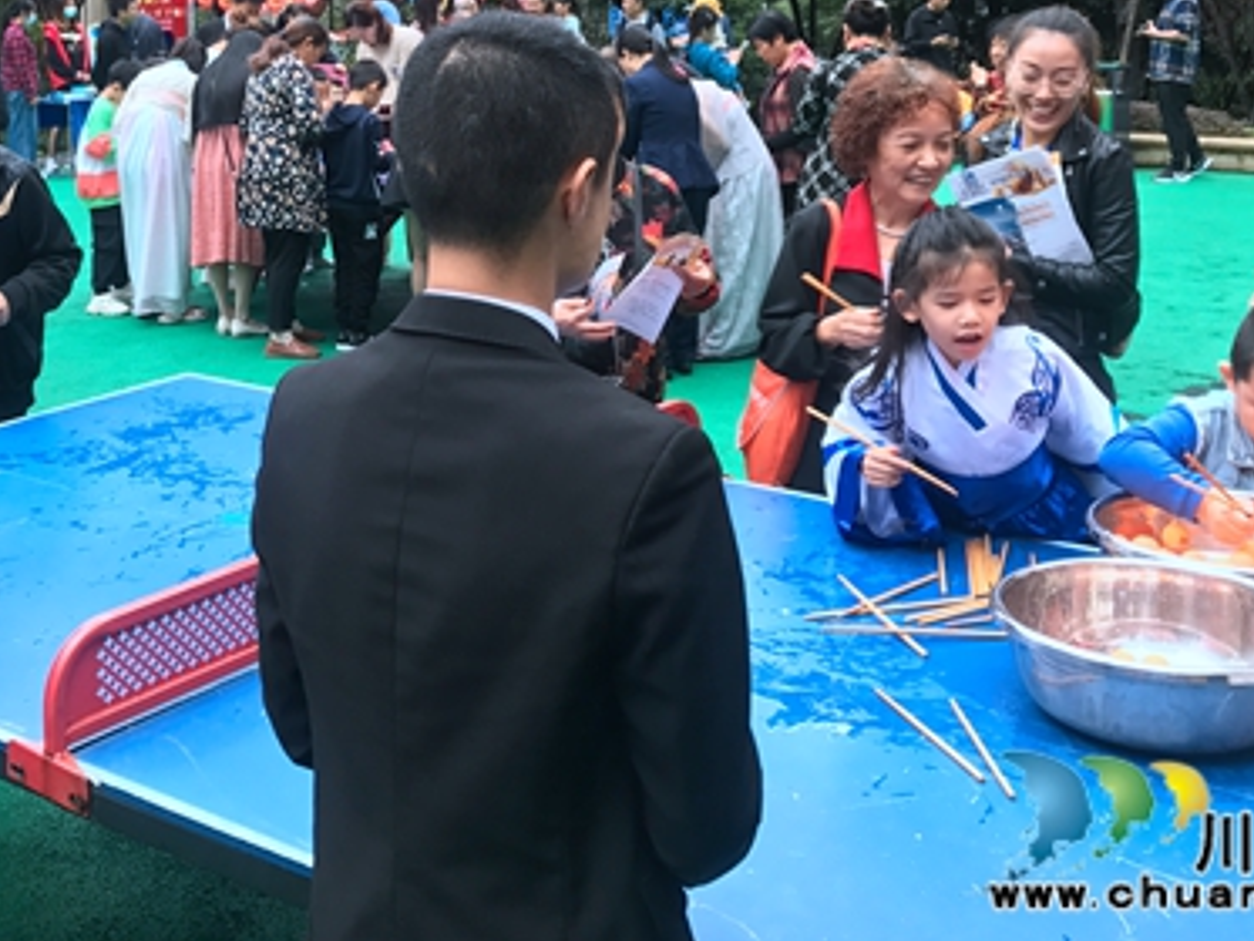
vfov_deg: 29.5
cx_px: 461
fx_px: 1739
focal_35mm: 48
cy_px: 171
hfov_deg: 39.4
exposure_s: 1/72
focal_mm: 3.99
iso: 25
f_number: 1.8
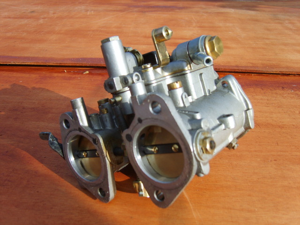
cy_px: 112
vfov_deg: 40.7
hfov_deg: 52.6
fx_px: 303
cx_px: 150
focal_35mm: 35
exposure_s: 1/750
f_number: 2.8
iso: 50
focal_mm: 7.4
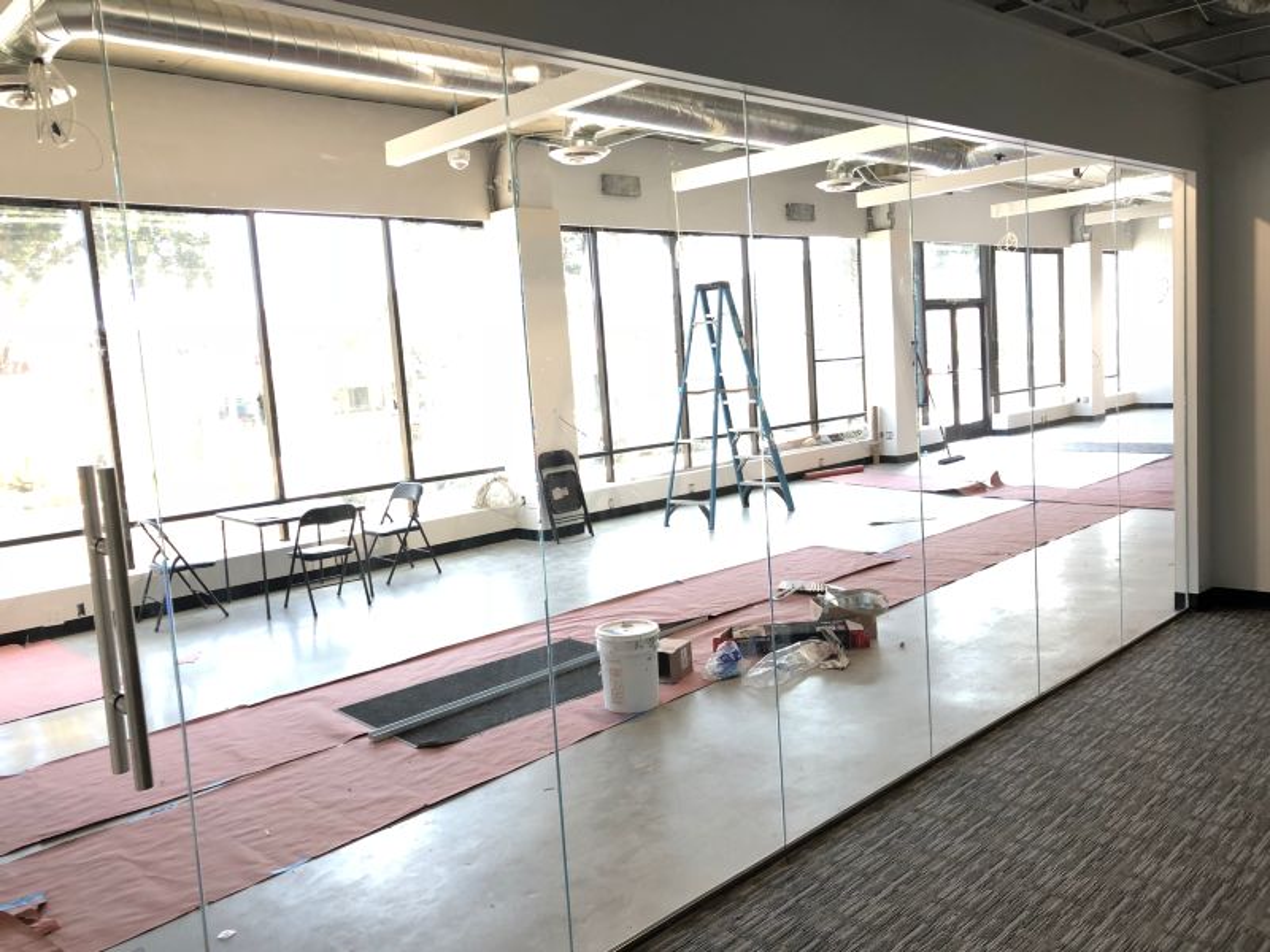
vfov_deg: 49.7
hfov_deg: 63.4
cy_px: 476
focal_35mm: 28
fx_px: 1027
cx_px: 635
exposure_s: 1/17
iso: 40
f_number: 1.8
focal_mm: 3.99
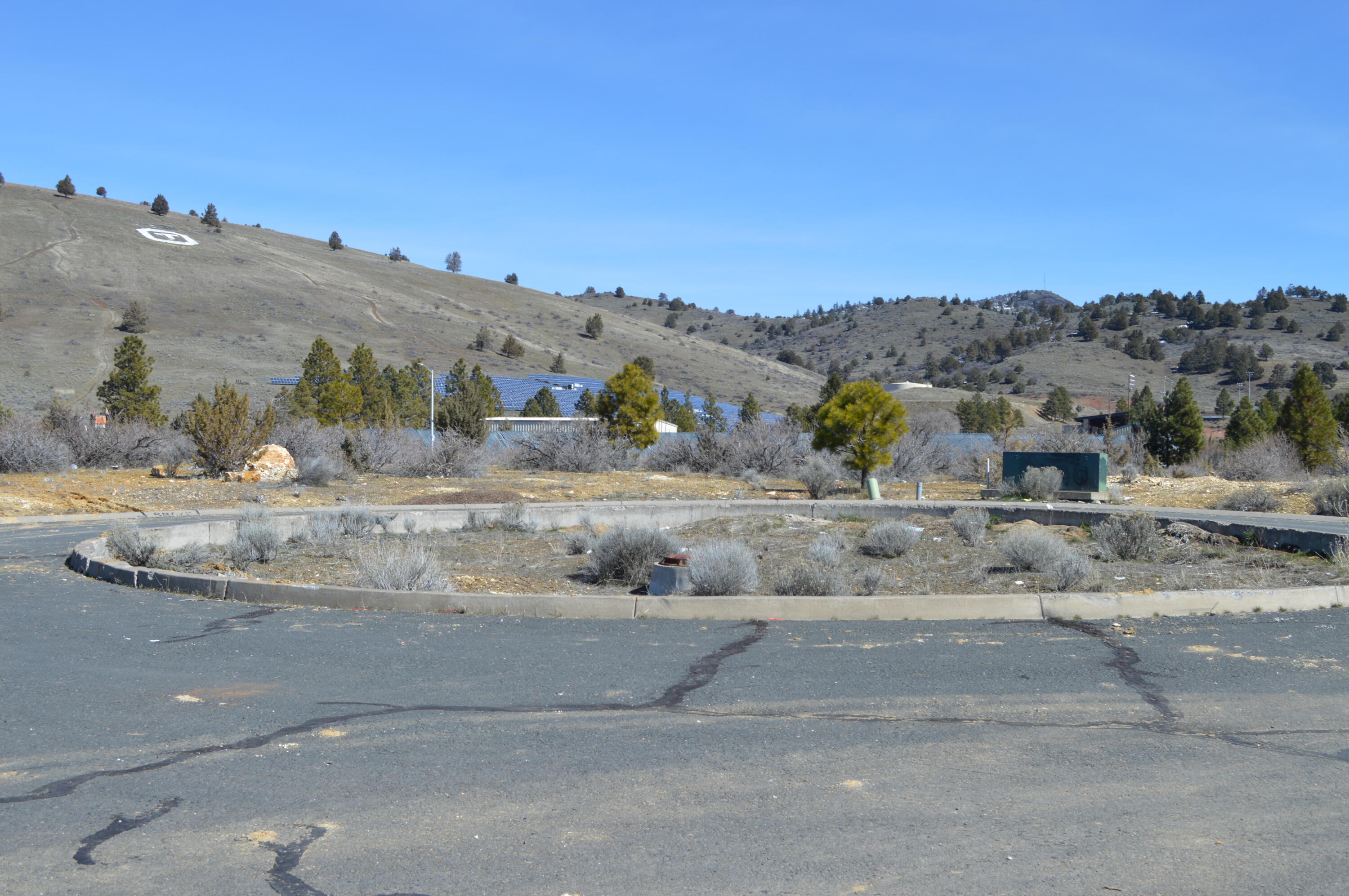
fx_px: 1572
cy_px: 448
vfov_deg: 31.8
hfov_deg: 46.4
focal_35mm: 42
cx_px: 674
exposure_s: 1/250
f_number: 8
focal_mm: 28
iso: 100
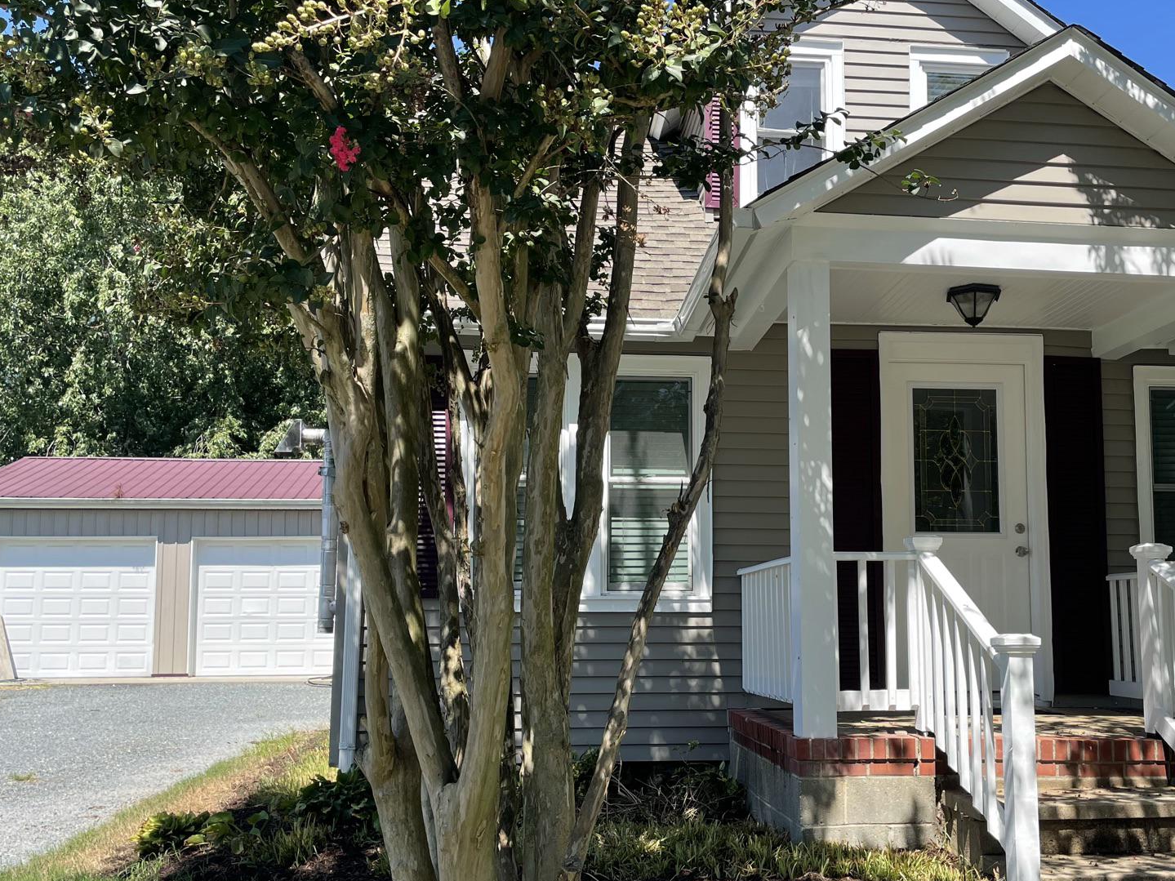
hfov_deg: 50.0
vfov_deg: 38.6
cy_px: 495
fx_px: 1256
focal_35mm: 37
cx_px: 666
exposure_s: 1/1335
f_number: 1.6
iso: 32
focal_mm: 4.2
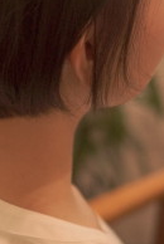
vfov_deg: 15.1
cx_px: 39
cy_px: 87
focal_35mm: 135
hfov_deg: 10.2
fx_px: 921
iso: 800
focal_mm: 35
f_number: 2.2
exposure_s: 1/1250
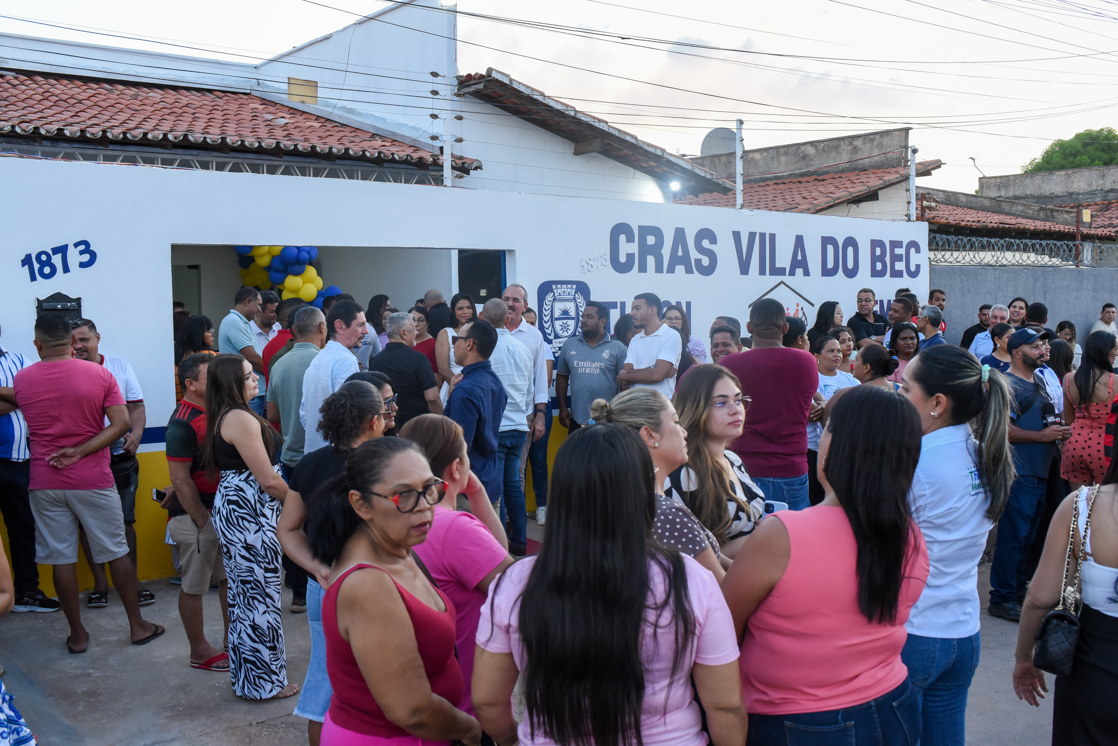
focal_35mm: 35
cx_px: 559
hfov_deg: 54.4
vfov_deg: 37.9
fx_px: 1087
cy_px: 373
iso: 2500
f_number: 8
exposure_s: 1/400
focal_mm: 35
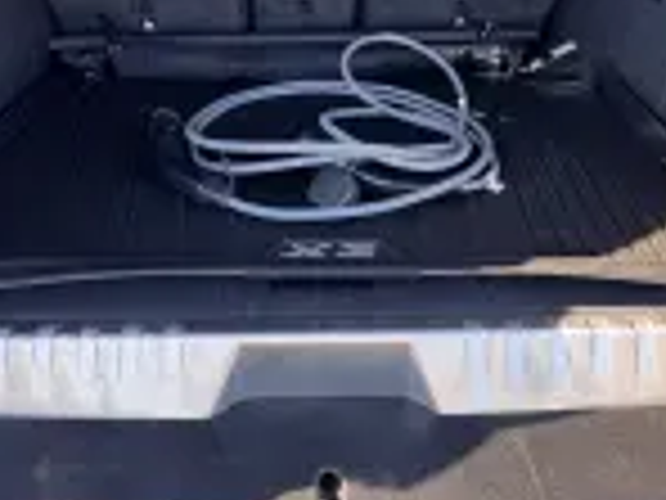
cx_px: 302
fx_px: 654
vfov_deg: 38.7
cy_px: 45
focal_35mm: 34
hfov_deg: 53.9
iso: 200
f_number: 2.2
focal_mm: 2.22
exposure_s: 1/99
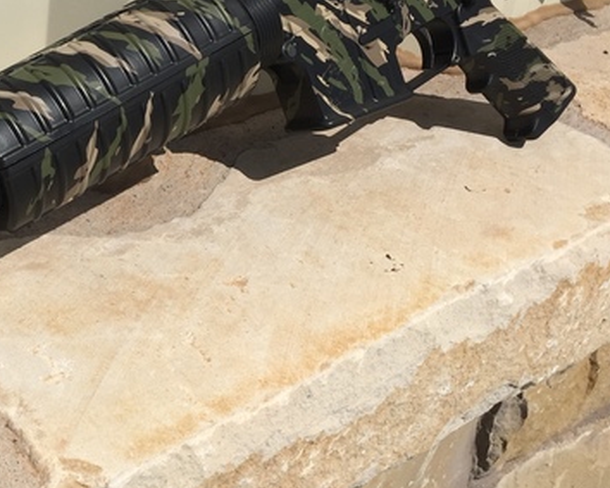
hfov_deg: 28.7
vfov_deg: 23.8
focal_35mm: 64
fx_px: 1155
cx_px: 88
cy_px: 197
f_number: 2.2
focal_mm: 4.15
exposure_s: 1/4405
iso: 32
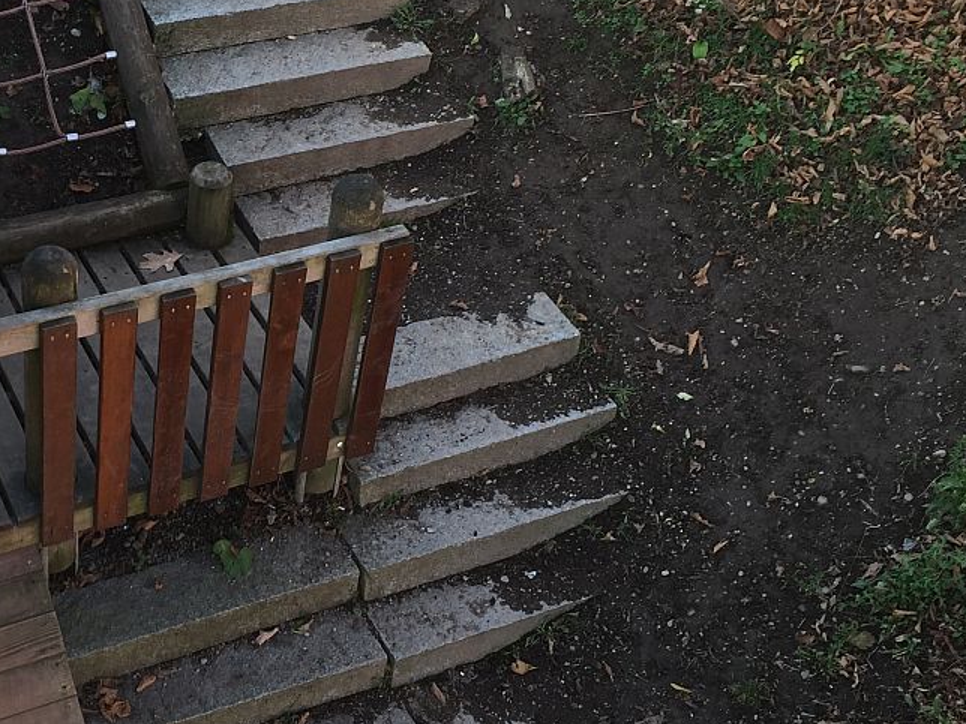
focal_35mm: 54
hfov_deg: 34.4
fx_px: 1507
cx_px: 190
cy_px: 301
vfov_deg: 27.0
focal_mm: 4.15
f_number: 2.2
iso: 32
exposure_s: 1/100
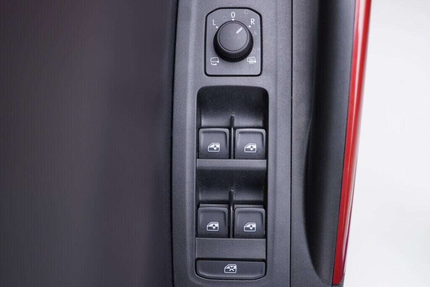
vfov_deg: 36.9
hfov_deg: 53.1
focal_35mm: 36
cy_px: 144
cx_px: 215
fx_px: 430
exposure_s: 1/40
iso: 320
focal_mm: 24
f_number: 2.8
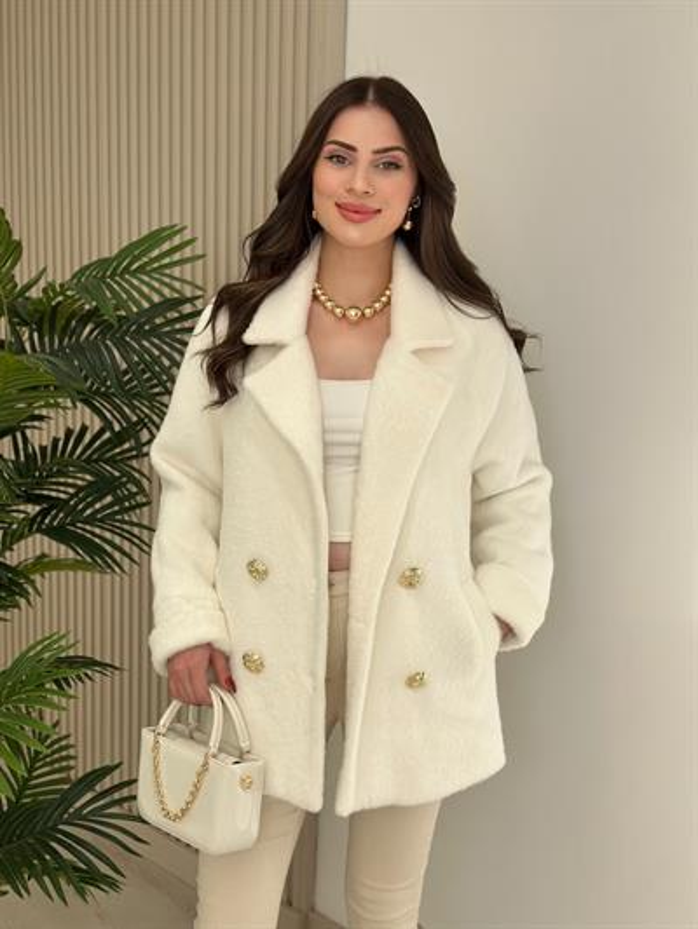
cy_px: 464
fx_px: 1290
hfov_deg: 30.3
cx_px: 349
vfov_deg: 39.6
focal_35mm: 48
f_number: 1.78
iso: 80
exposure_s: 1/511
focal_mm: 6.86
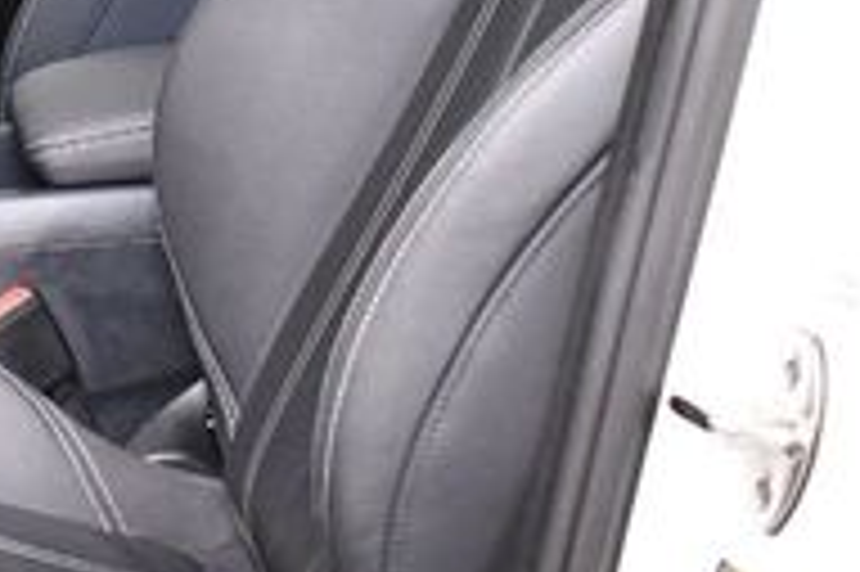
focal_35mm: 121
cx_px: -270
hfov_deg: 16.0
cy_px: 65
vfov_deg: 11.2
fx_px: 2888
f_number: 3.5
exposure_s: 1/100
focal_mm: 18
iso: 3200
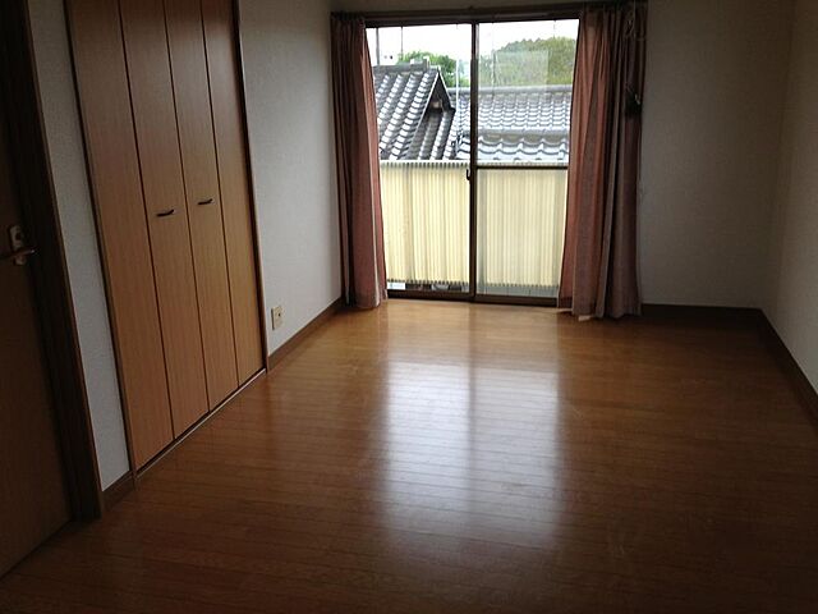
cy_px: 307
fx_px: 780
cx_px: 409
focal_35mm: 33
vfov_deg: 42.9
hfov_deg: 55.4
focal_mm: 4.13
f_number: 2.4
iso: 64
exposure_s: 1/40
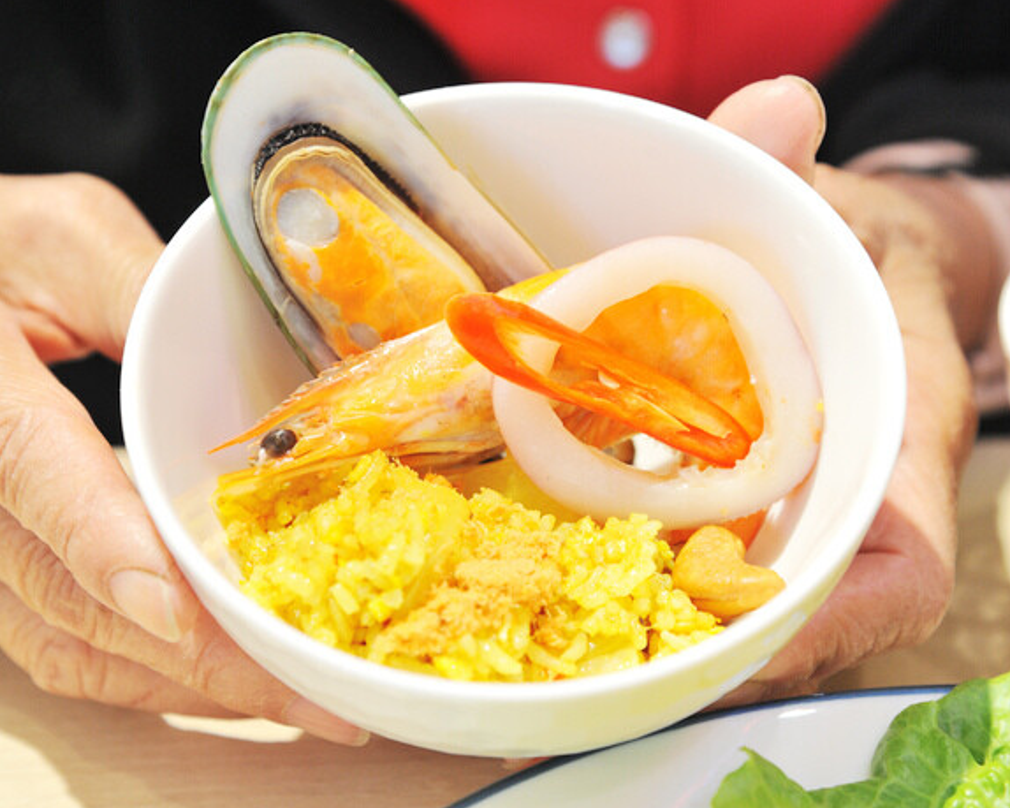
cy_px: 404
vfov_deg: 12.8
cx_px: 489
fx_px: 3586
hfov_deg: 16.0
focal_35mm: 120
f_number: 5.6
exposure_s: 1/60
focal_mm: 105
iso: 1600
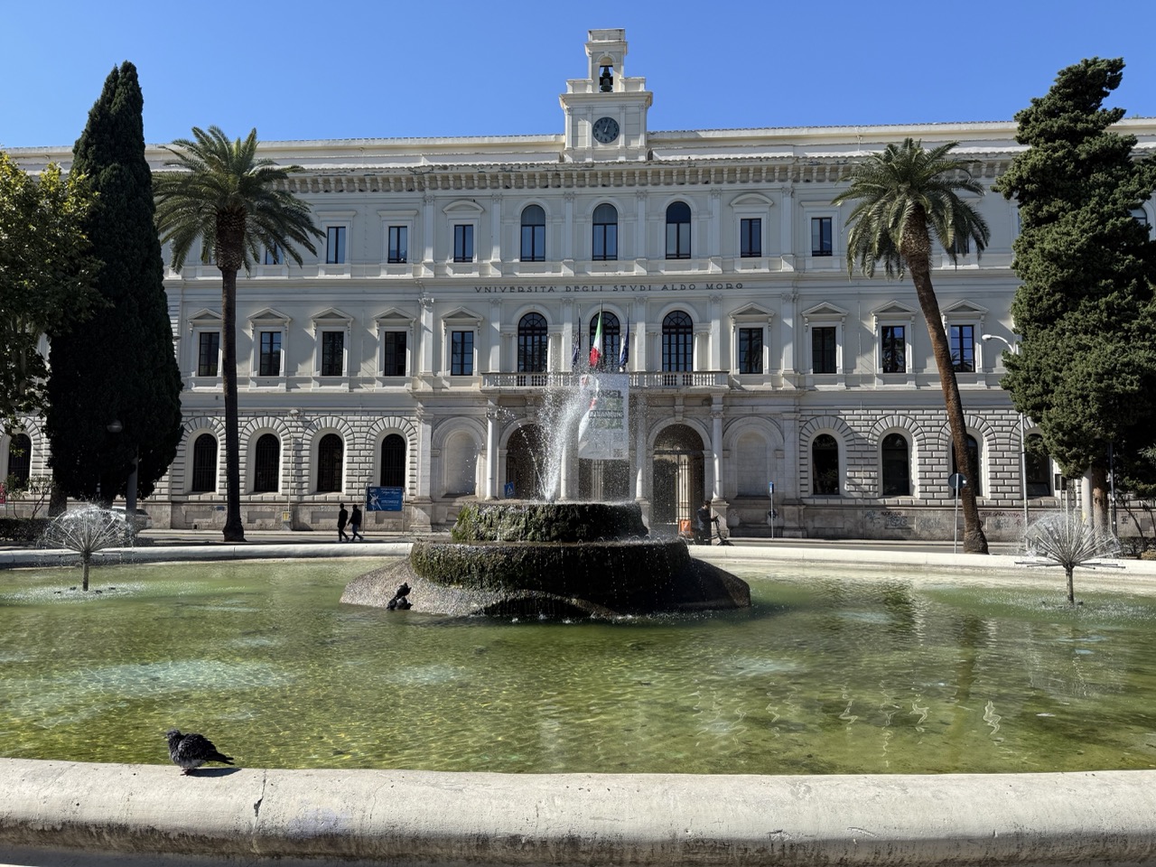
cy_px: 434
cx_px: 578
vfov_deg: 56.8
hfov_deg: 71.6
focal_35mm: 24
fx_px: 801
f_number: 1.78
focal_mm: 6.76
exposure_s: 1/3584
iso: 80
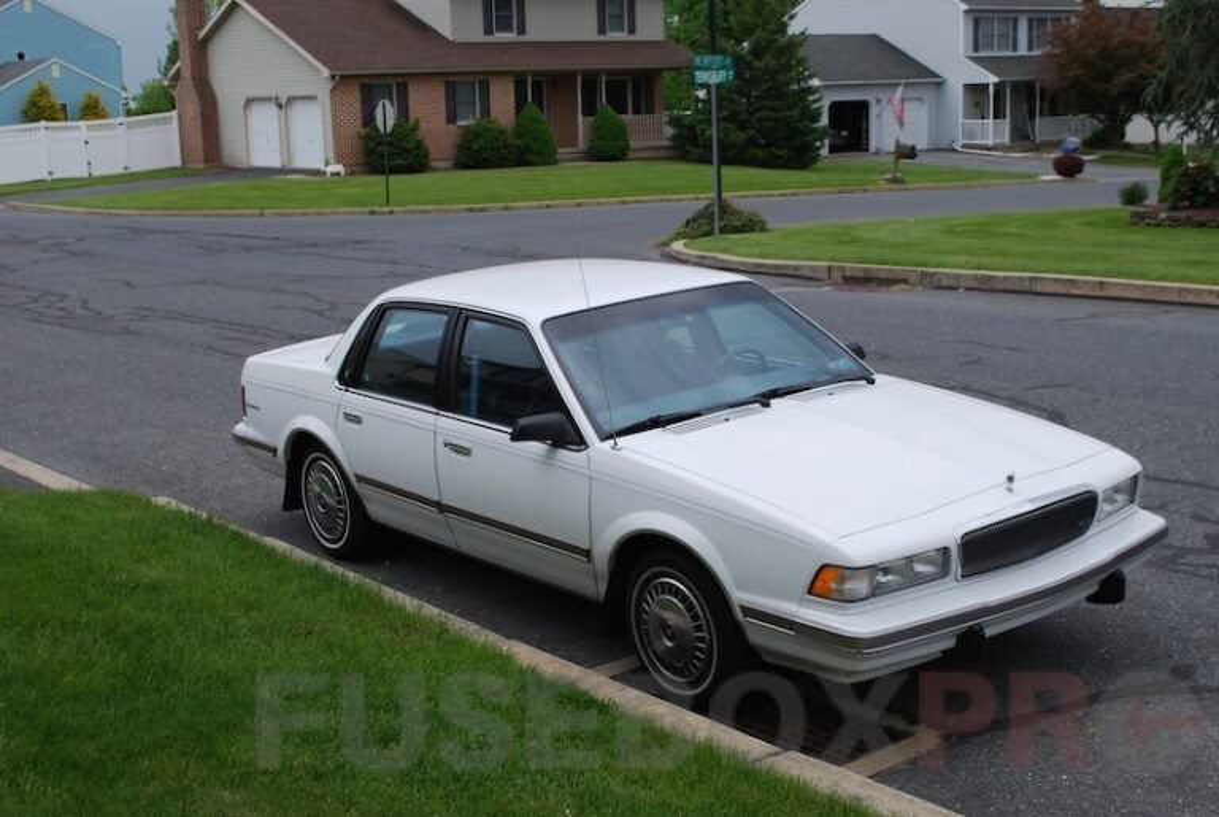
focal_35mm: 48
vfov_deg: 28.2
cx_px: 610
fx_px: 1628
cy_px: 408
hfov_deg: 41.0
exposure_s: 1/200
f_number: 7.1
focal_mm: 32
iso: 100
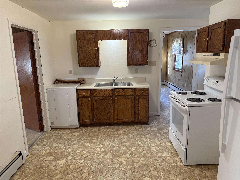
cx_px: 120
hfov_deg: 71.6
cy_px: 90
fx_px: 166
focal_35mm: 24
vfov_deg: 56.8
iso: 200
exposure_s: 1/60
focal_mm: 6.76
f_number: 1.78
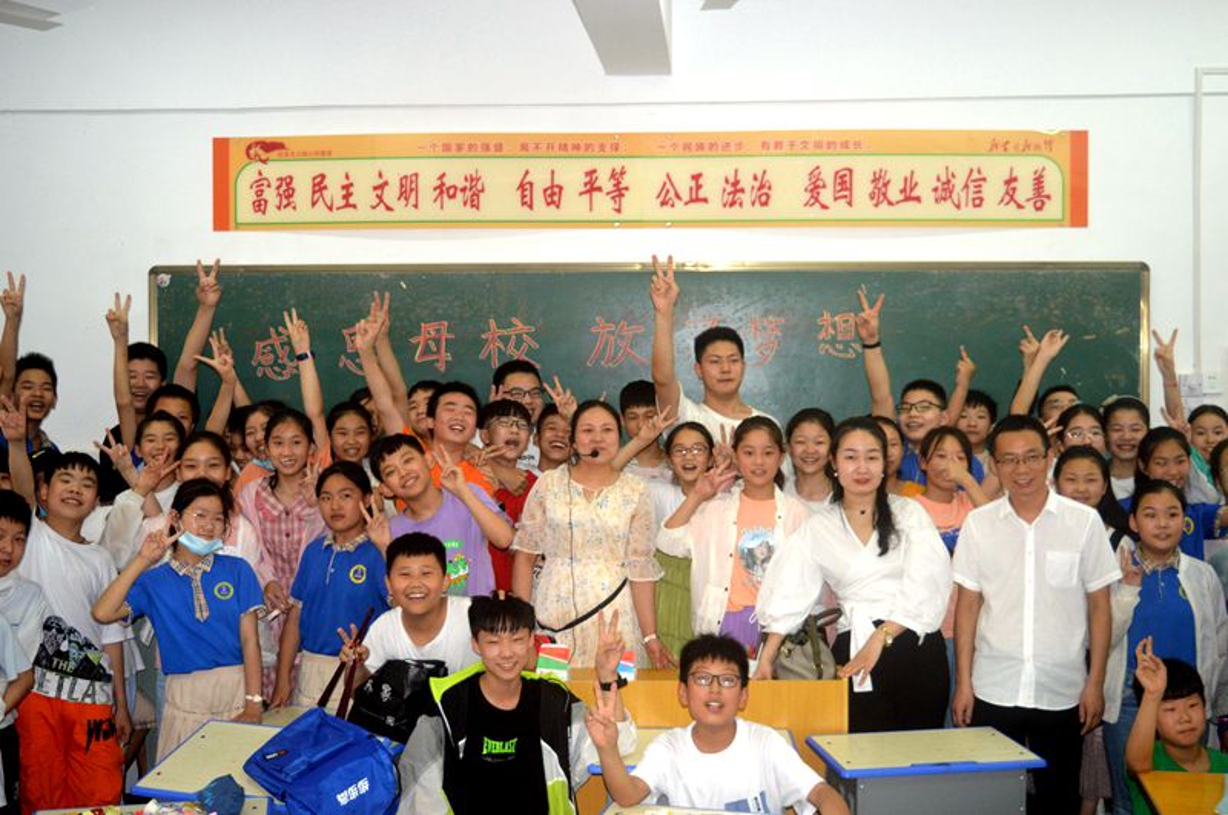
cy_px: 408
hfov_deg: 46.5
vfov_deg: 31.8
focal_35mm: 42
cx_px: 614
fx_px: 1431
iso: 640
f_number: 4.2
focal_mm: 28
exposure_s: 1/60
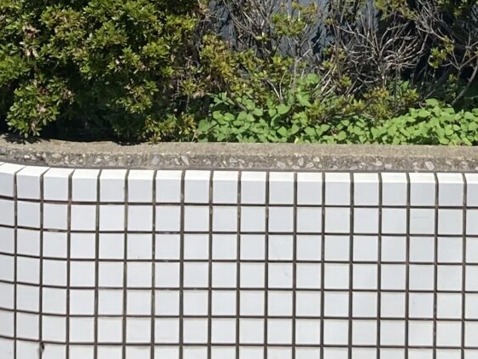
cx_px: 299
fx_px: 1768
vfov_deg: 11.1
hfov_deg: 15.4
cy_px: -173
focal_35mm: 128
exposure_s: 1/2667
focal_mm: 3.99
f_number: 1.8
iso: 20
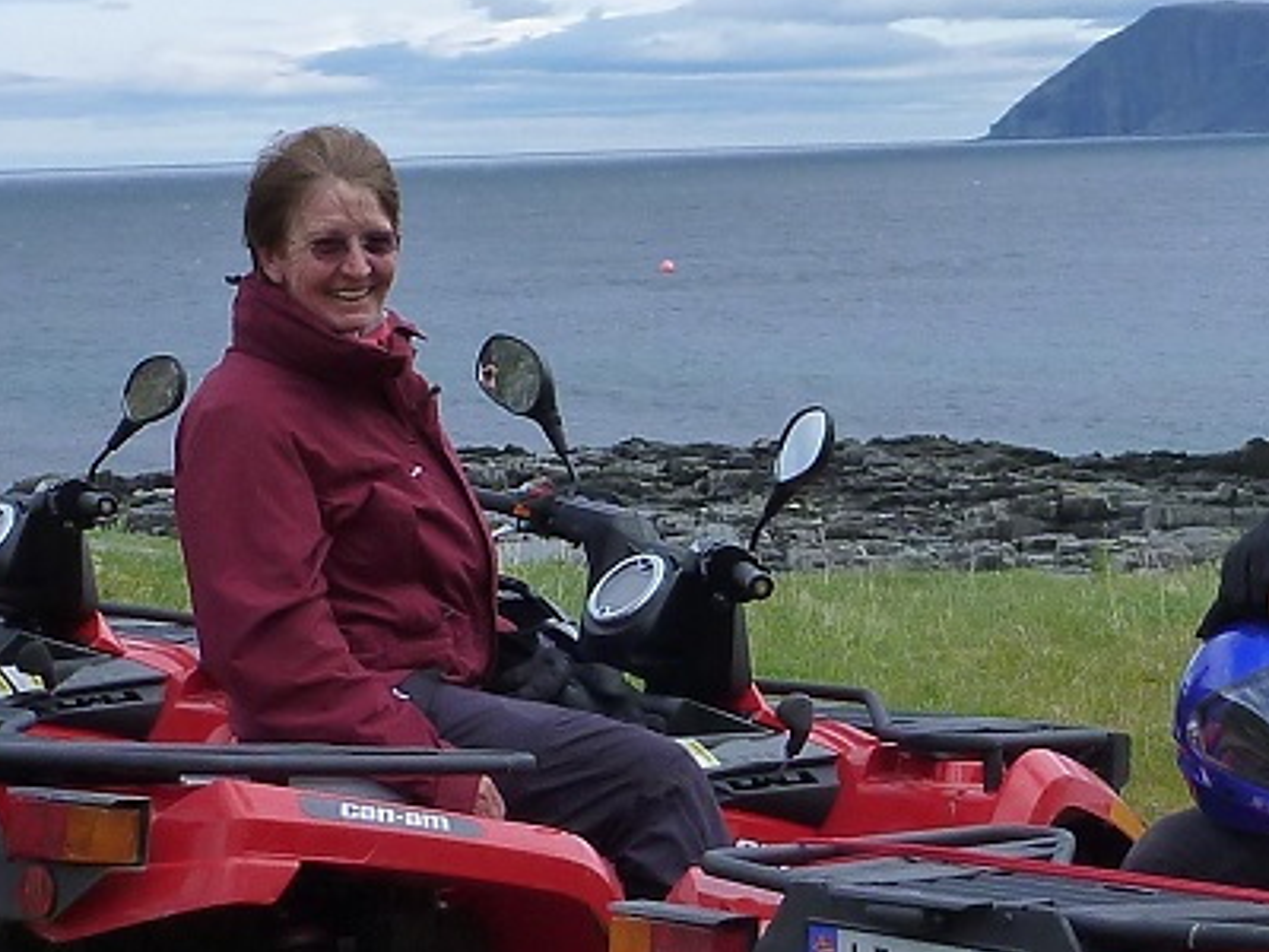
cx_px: 885
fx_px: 4106
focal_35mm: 112
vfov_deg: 13.2
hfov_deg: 17.5
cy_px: 305
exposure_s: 1/800
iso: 160
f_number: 3.3
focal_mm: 4.9
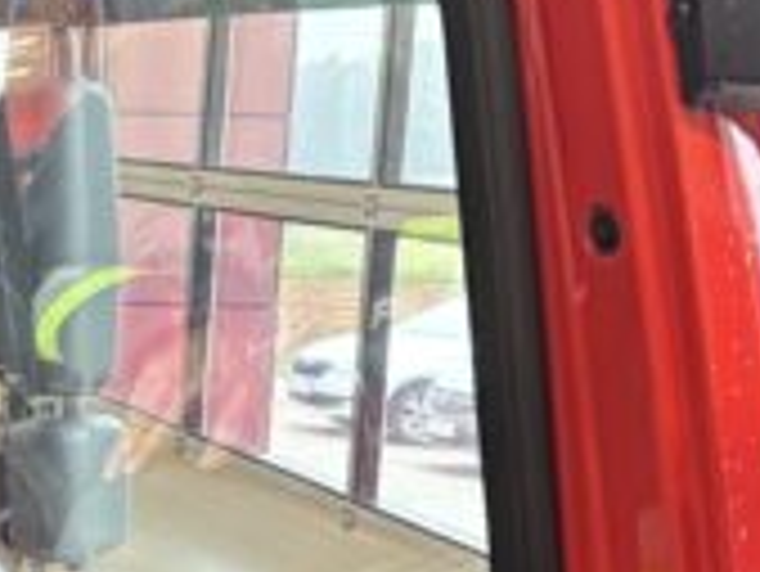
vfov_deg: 12.5
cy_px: 473
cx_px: -405
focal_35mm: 118
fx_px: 2593
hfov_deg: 15.3
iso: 200
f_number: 1.6
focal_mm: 5.96
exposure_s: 1/60
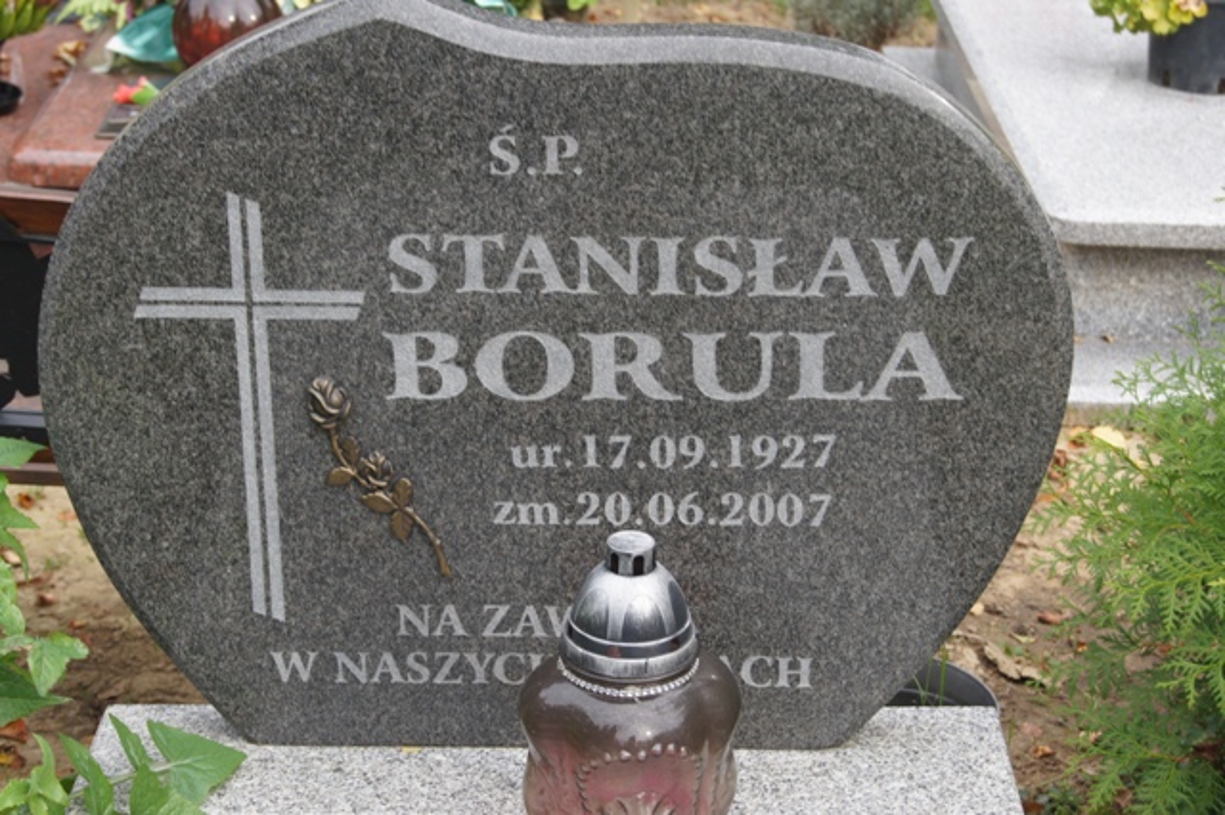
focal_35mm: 75
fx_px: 2551
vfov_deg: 18.2
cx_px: 612
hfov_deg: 27.0
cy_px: 408
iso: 200
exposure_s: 1/125
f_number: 7.1
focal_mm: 50
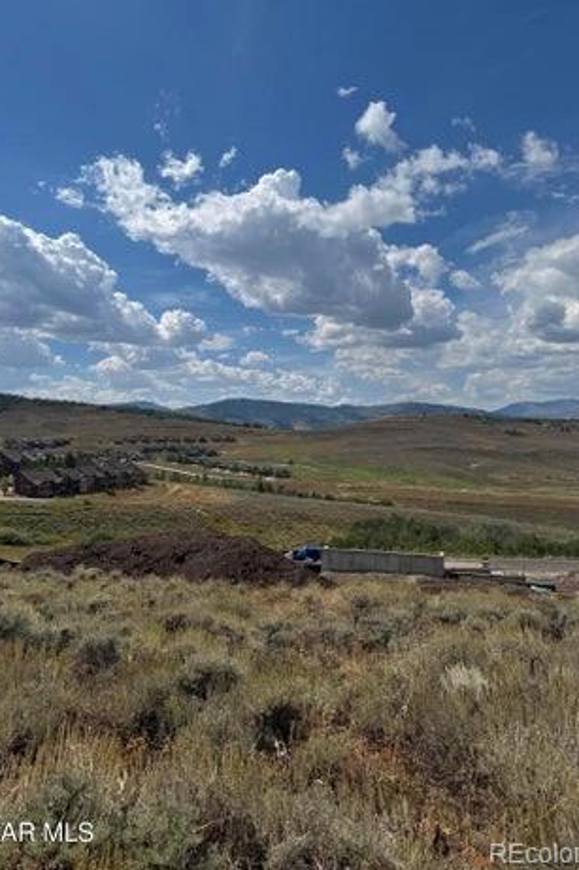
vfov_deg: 69.4
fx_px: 628
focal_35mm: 26
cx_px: 300
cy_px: 421
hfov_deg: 49.5
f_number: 1.78
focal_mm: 6.76
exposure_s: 1/10417
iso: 80
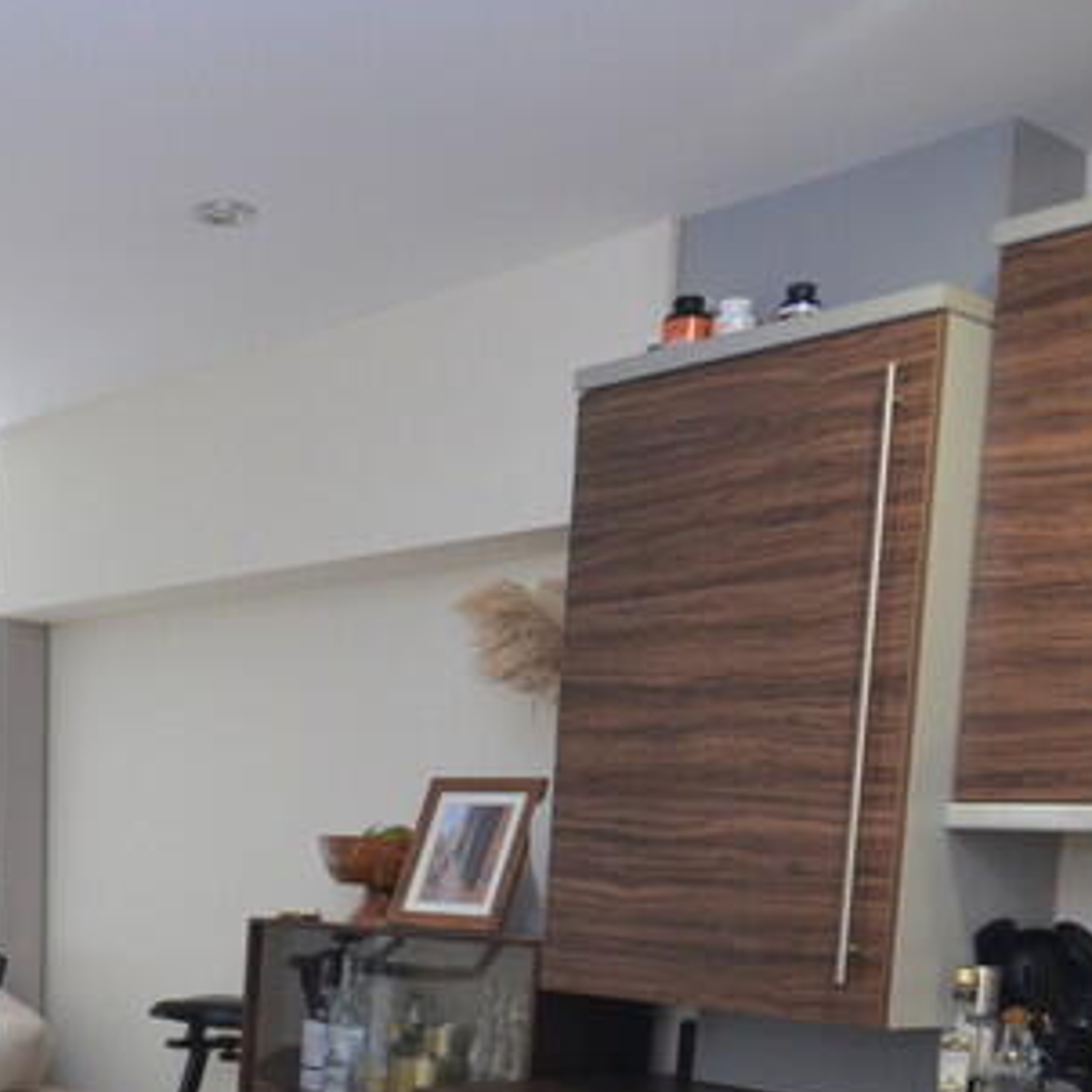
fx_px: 1693
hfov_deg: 33.2
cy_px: 1063
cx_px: 40
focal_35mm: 47
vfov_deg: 33.1
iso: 1000
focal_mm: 11
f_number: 2.8
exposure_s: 1/30
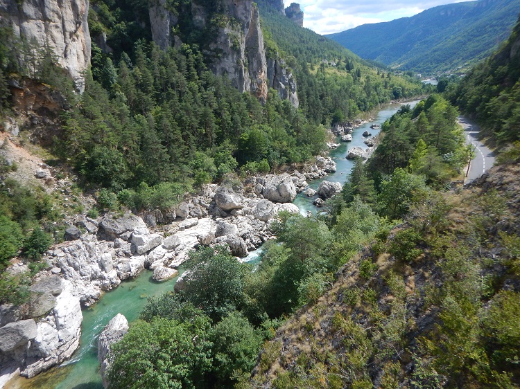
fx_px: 360
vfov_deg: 56.8
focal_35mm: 24
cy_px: 194
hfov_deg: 71.6
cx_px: 260
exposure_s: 1/1500
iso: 125
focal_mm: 4.3
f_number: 2.8
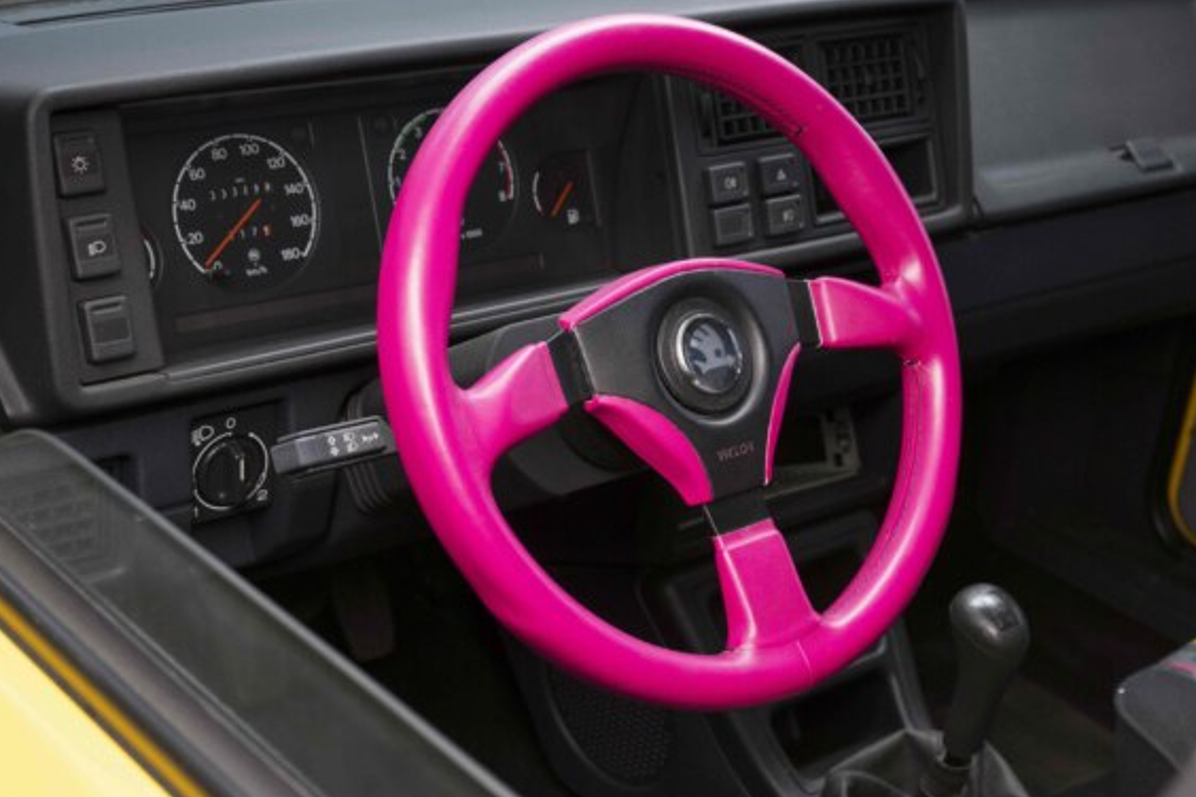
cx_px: 715
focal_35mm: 64
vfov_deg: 21.2
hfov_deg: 31.3
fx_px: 2126
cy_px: 422
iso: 500
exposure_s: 1/40
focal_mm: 47
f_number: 6.3
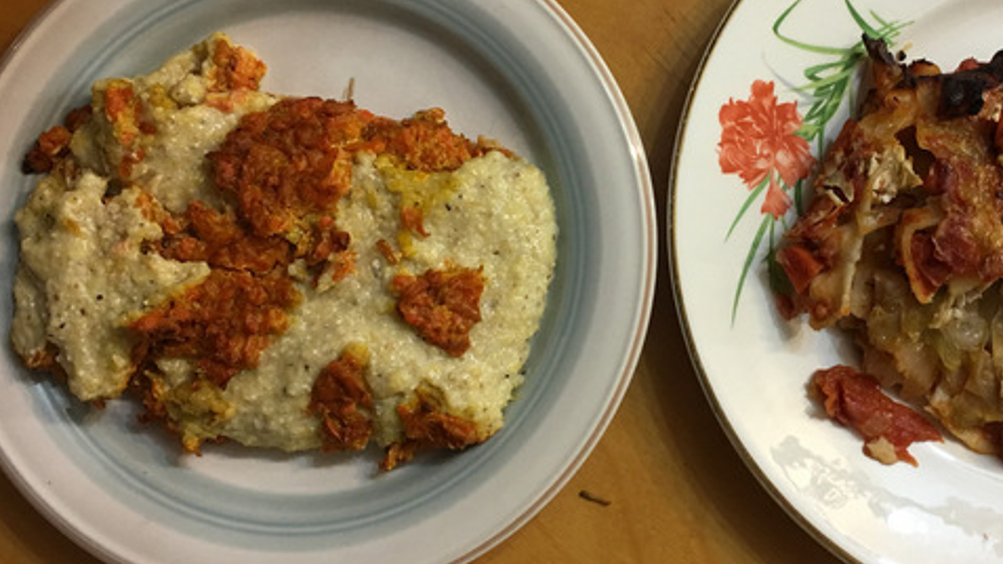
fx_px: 1409
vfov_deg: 22.6
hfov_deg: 38.5
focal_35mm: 53
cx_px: 713
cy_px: 219
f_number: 2.2
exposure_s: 1/15
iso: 40
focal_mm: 4.15
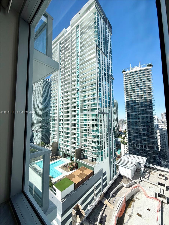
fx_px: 91
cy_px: 112
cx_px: 84
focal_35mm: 14
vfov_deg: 102.1
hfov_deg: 85.7
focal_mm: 2.22
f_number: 2.2
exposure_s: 1/709
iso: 40
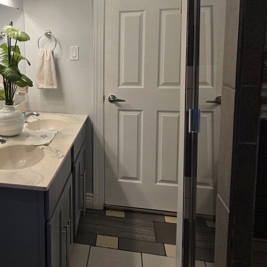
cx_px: 31
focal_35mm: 38
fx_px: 332
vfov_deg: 43.2
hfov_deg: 40.8
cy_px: 86
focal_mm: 6.3
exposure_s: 1/120
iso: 50
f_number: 1.7
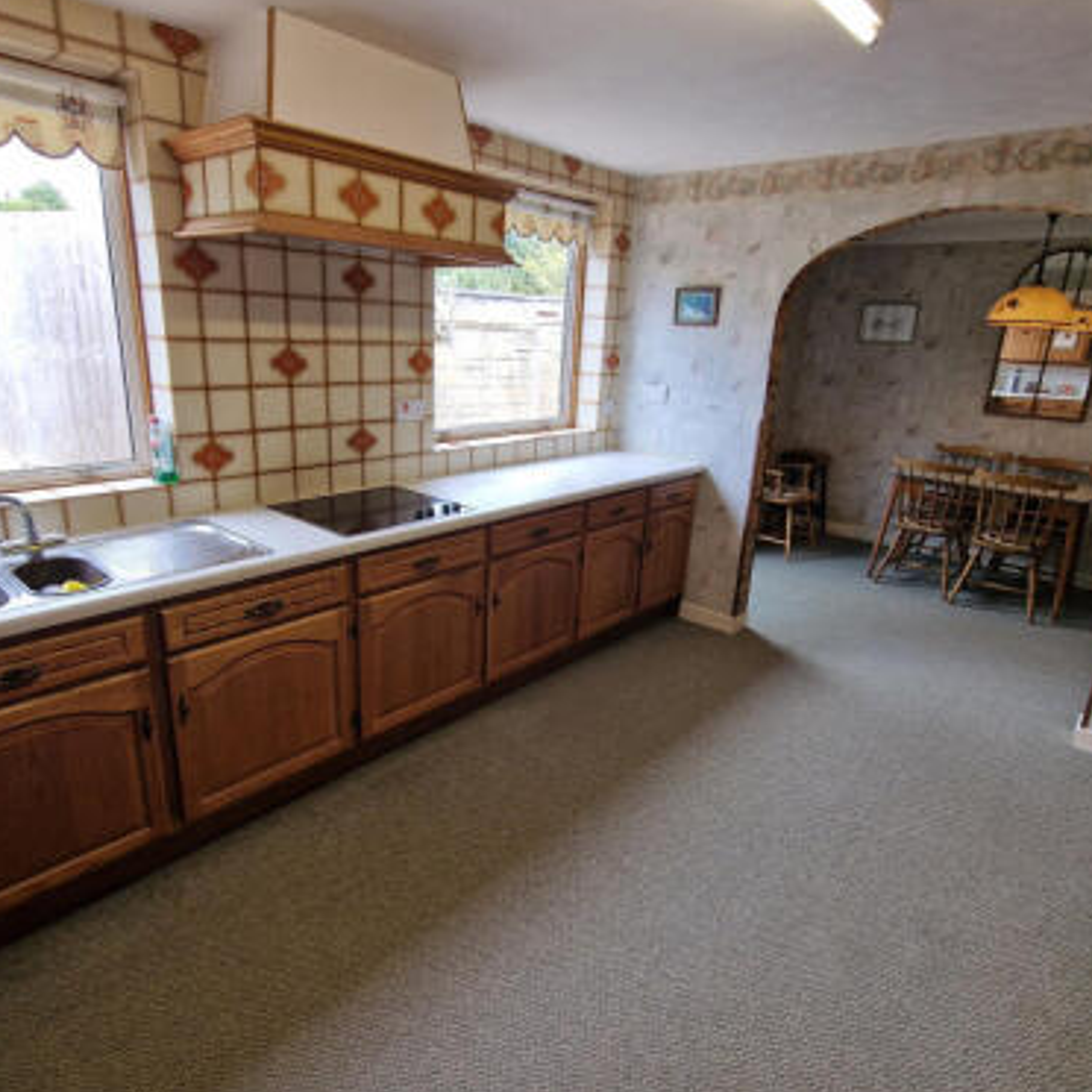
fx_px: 642
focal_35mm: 18
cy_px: 553
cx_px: 536
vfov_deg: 80.7
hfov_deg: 80.7
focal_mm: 2.2
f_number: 2.2
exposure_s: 1/126
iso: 50
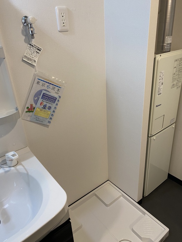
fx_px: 182
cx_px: 91
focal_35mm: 26
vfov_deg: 67.3
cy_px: 121
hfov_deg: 53.1
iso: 100
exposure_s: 1/50
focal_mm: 4.25
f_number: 1.8
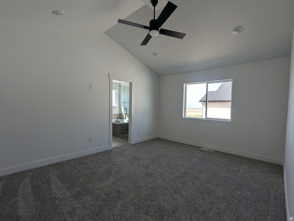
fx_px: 136
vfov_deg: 78.2
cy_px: 110
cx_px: 147
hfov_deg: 94.4
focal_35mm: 16
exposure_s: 1/662
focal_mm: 2.35
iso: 87
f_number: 2.2
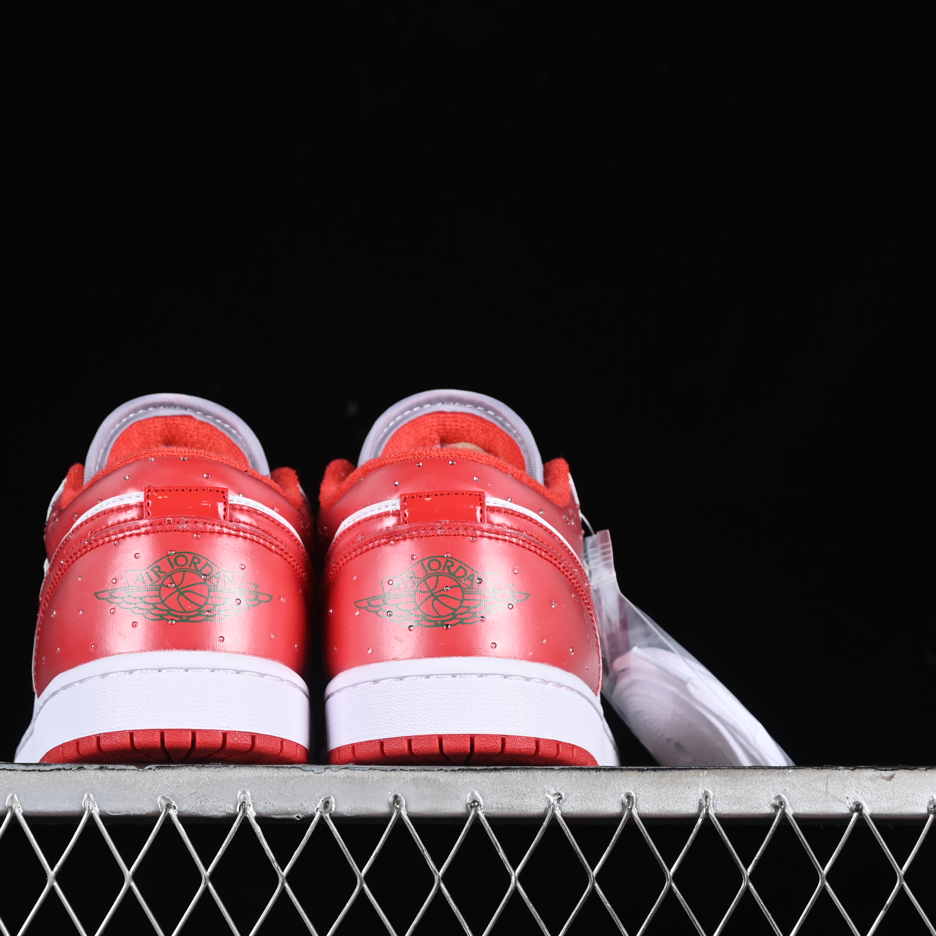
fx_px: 2937
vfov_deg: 18.1
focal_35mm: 96
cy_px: 470
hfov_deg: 18.1
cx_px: 330
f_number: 7.1
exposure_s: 1/80
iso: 160
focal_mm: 50
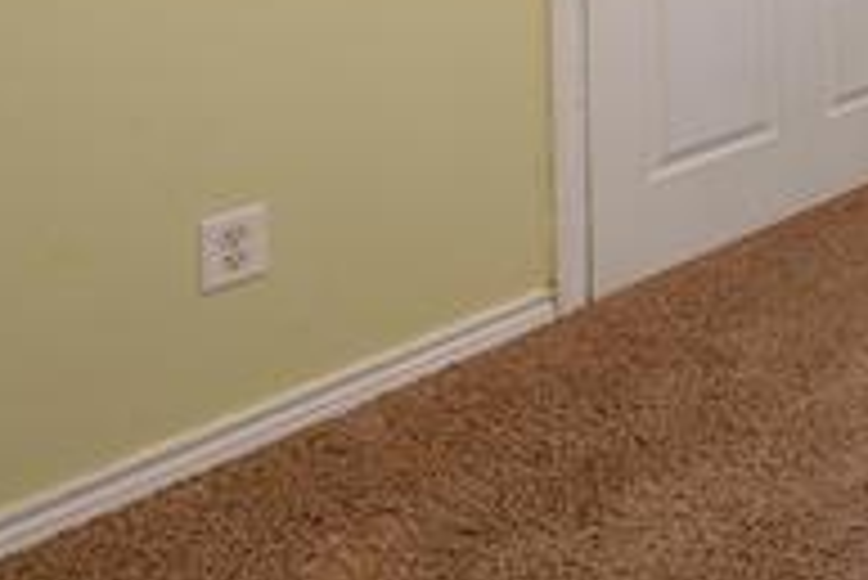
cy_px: -256
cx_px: 1318
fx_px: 1038
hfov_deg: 28.3
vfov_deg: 25.0
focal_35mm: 43
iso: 800
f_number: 8
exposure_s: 1/6
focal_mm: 13
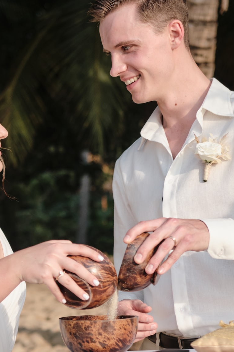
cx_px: 97
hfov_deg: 11.5
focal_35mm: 119
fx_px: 1160
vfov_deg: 17.1
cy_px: 285
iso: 200
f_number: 2.5
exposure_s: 1/6400
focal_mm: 35
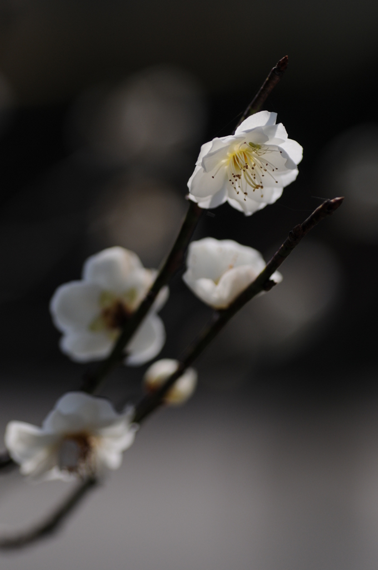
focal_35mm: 135
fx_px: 2132
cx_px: 189
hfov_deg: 10.1
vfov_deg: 15.2
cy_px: 285
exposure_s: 1/8000
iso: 250
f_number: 4.5
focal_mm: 90
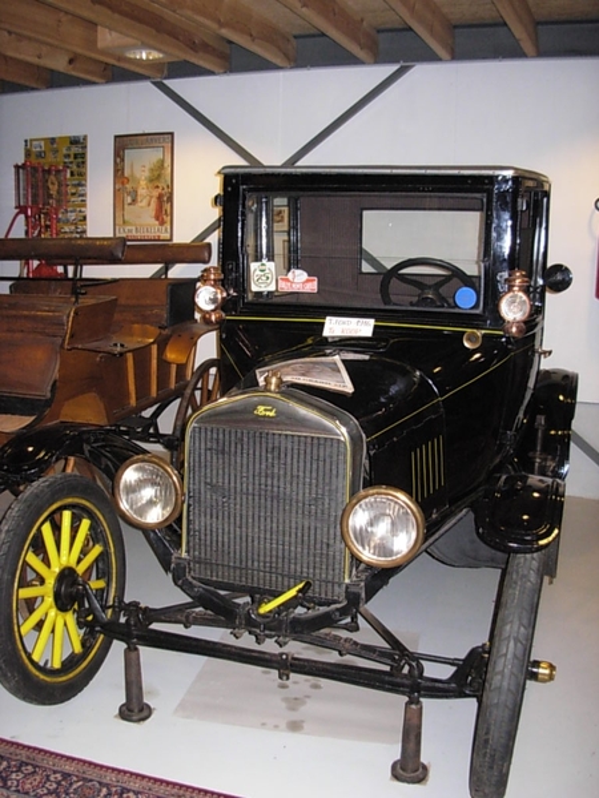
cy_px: 399
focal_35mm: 38
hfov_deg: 37.7
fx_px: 877
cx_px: 300
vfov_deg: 49.0
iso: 400
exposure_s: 1/114
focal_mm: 6.3
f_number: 2.9
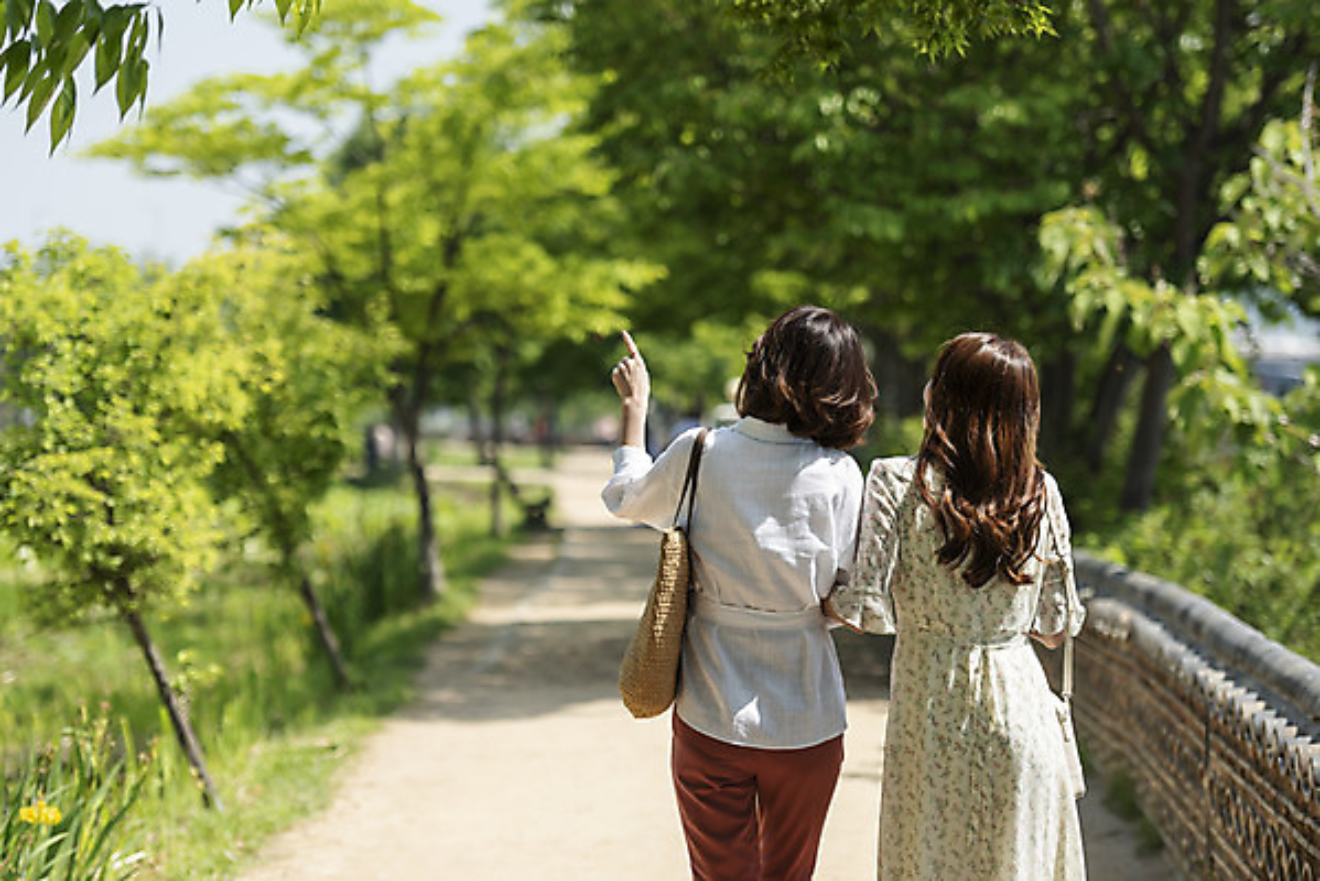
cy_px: 440
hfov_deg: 18.6
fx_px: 4035
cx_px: 660
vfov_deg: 12.5
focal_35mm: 110
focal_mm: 110
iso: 100
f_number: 2.8
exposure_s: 1/1250
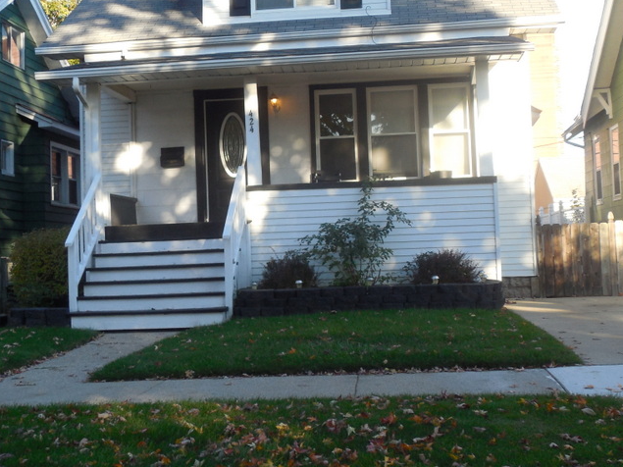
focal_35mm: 50
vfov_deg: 29.0
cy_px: 192
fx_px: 900
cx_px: 321
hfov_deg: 38.2
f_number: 3.6
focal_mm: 5.6
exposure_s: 1/250
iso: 125
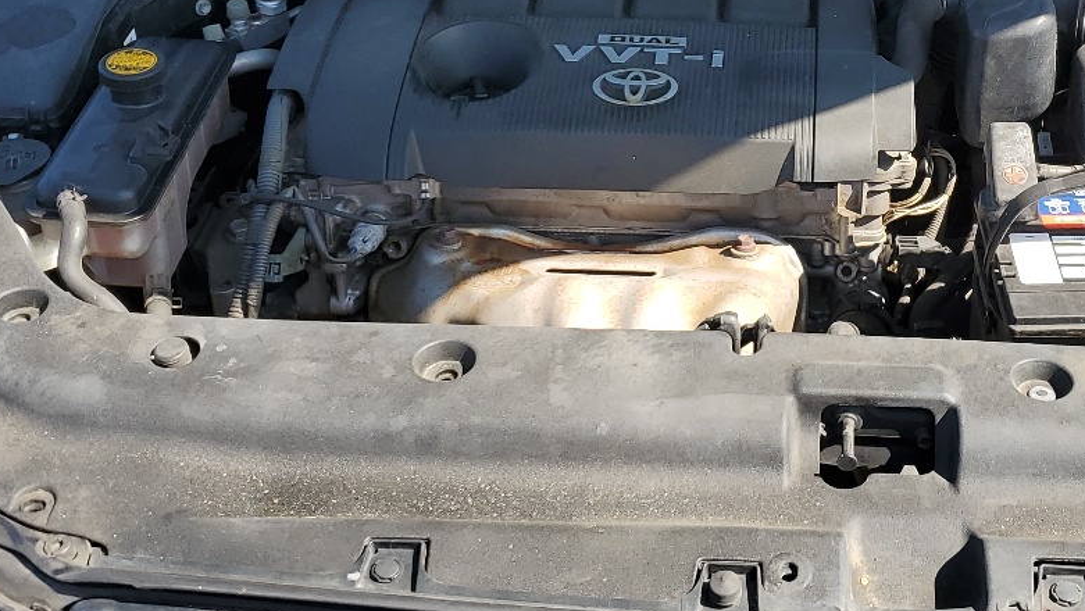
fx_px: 1669
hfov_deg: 35.2
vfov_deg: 20.5
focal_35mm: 58
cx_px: 825
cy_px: 107
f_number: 1.5
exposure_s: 1/1111
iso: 50
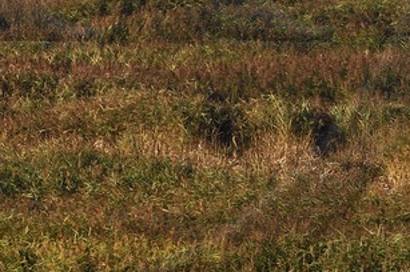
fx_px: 11866
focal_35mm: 1043
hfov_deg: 2.0
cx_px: -53
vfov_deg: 1.3
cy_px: -175
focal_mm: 200
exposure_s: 1/250
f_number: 9
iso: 200
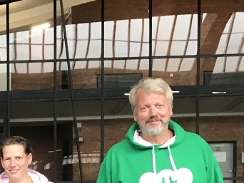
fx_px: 698
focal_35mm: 99
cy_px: 229
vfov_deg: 14.4
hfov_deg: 18.3
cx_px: -83
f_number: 1.8
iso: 40
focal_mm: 3.99
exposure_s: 1/25
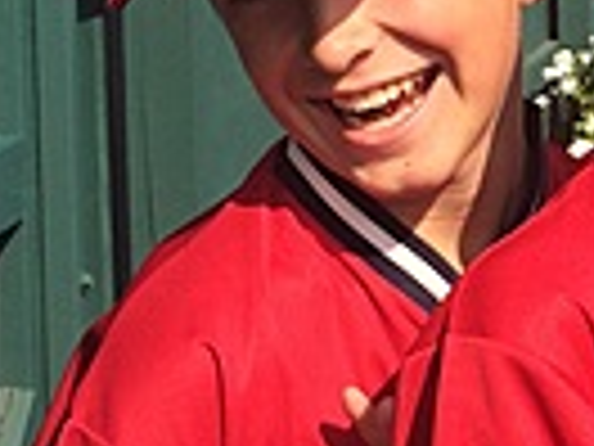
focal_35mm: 146
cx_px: 846
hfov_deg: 12.9
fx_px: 2505
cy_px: 261
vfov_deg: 10.2
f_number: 2.2
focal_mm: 4.12
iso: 40
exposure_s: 1/1709
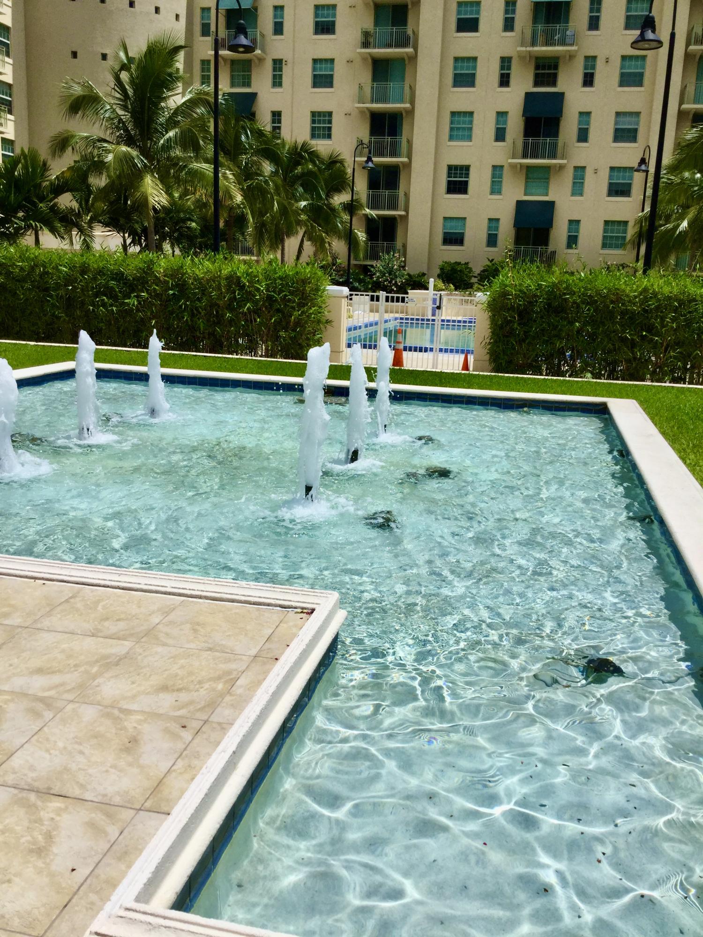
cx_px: 352
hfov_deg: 45.4
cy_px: 468
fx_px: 839
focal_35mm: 31
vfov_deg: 58.4
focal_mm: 3.3
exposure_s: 1/2915
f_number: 2.4
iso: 25
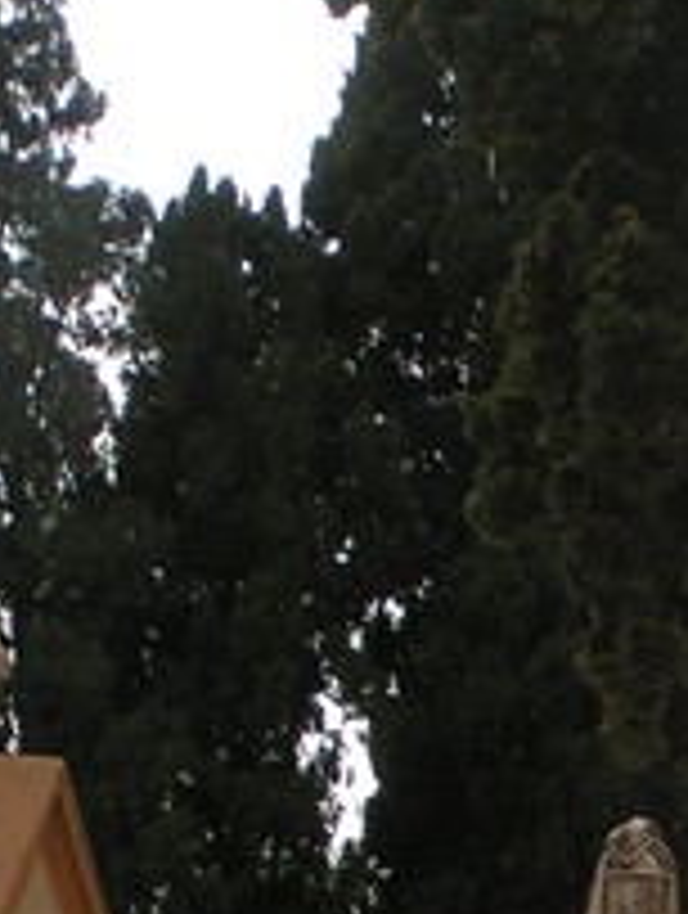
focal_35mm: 226
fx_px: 5970
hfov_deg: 6.6
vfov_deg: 8.6
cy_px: 1204
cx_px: 737
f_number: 5
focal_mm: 11.5
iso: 50
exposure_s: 1/500
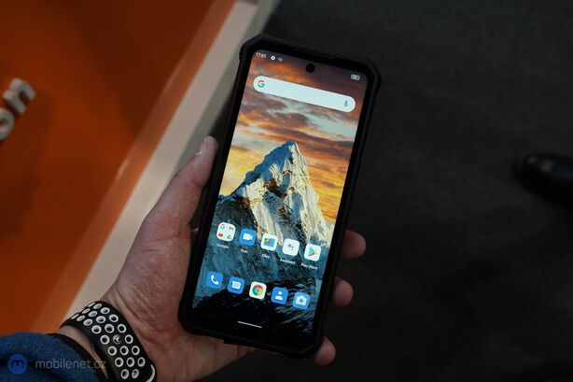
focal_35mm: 33
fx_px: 525
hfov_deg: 57.2
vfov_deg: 39.9
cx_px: 286
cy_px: 191
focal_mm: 33
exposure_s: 1/160
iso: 2000
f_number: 8
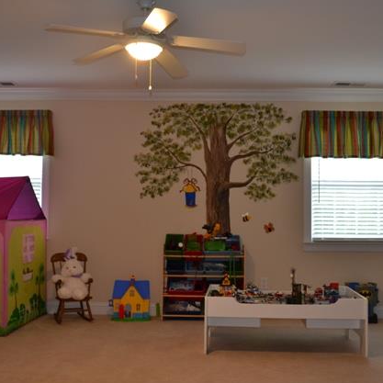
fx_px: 588
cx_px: 202
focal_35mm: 47
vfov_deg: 36.1
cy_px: 195
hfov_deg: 36.0
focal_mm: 24
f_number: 4
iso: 800
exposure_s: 1/60
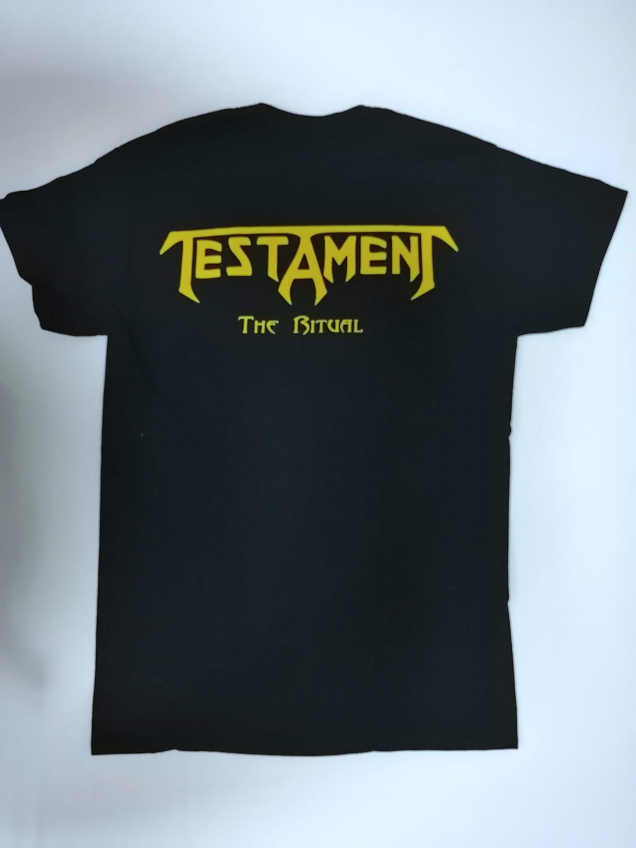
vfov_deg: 67.3
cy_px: 424
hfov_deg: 53.1
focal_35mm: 26
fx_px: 637
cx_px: 318
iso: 500
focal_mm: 3.62
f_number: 1.8
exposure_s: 1/100
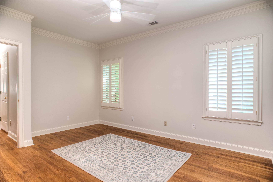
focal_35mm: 20
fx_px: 152
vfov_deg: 61.9
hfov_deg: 84.0
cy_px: 91
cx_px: 136
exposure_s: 1/60
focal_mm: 20
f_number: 8
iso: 320
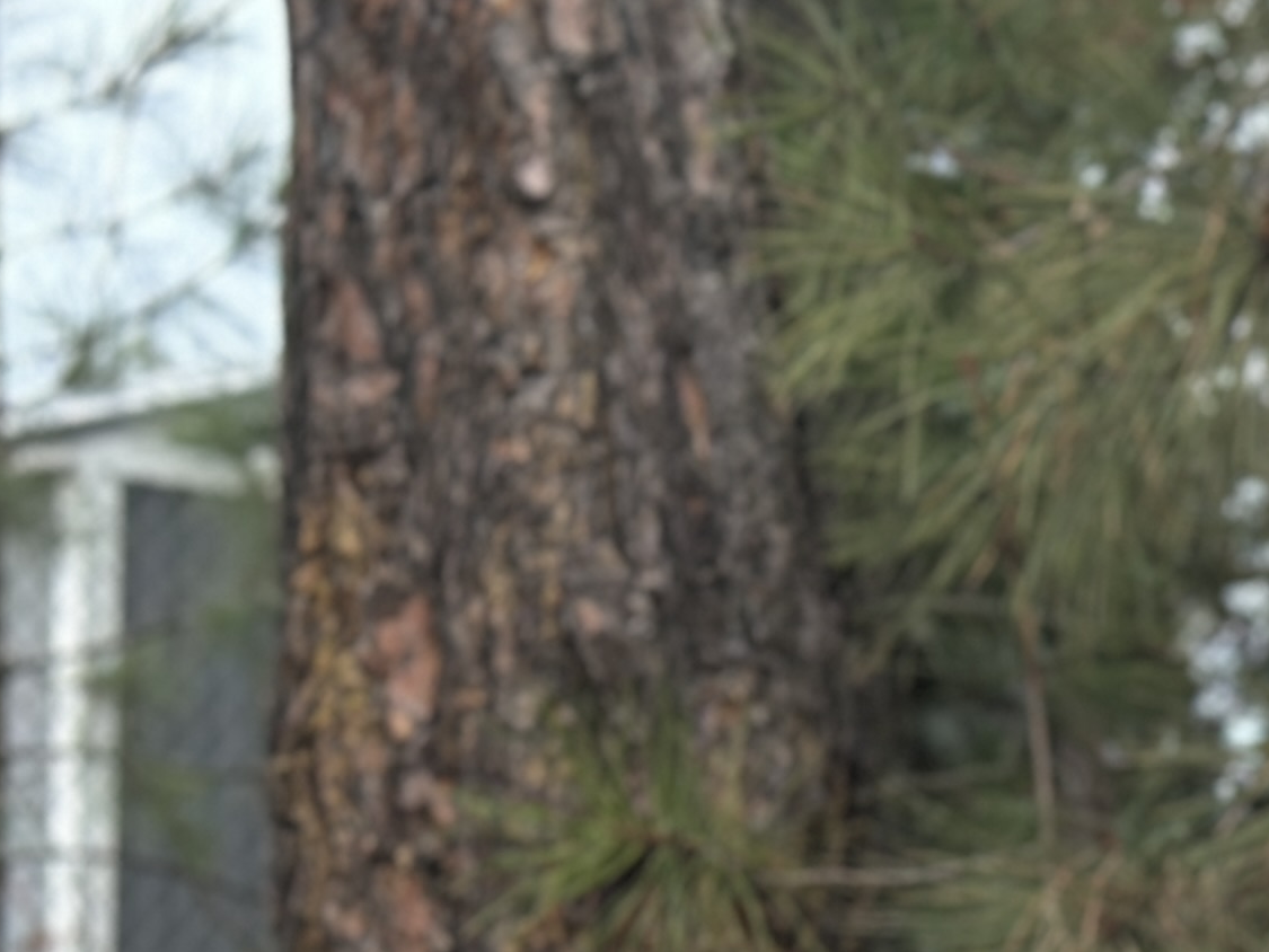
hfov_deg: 10.8
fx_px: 6306
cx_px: 2228
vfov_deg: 8.4
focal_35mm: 172
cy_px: 1606
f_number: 1.78
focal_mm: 6.86
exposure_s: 1/426
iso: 80
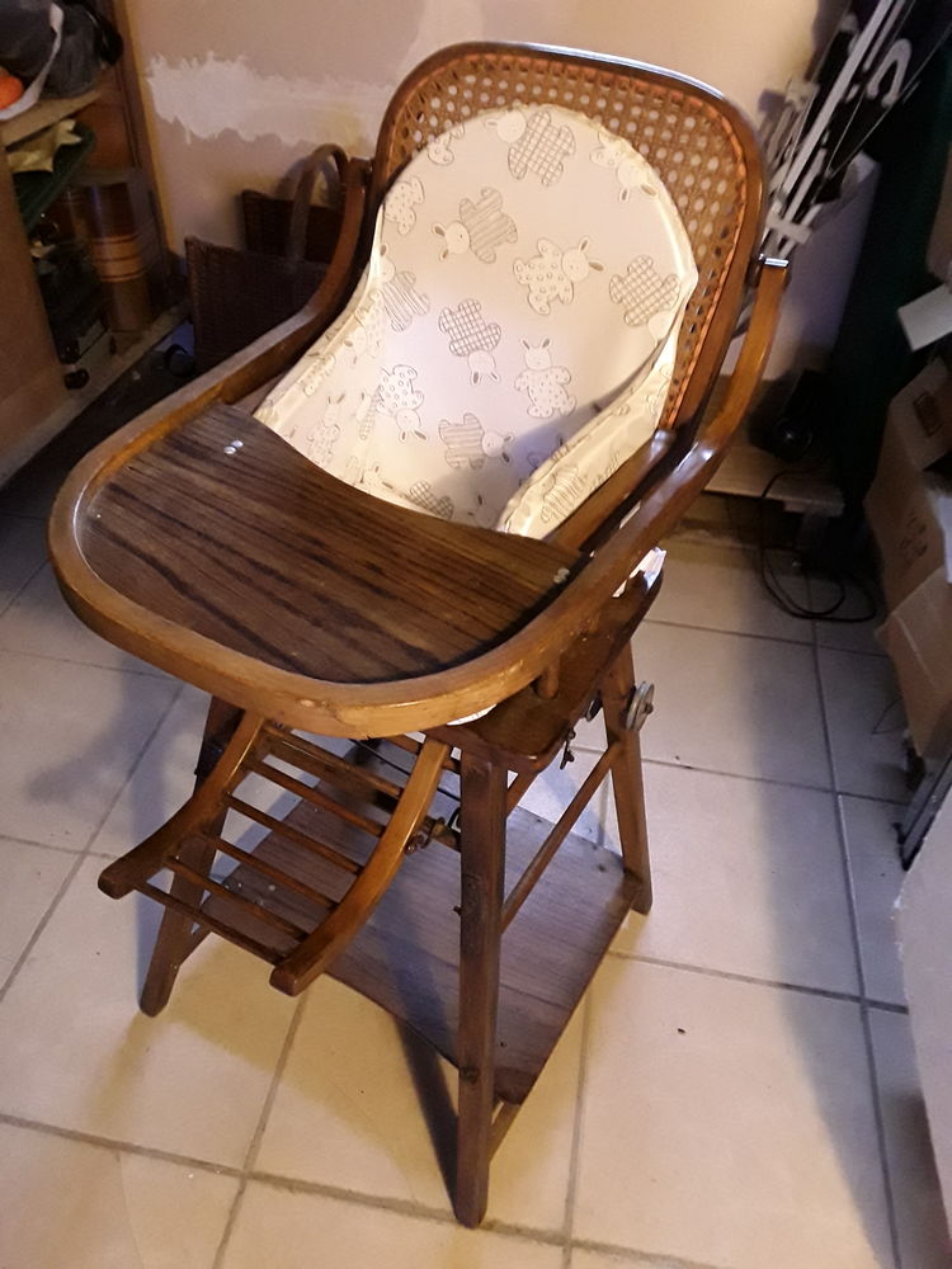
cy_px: 634
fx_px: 990
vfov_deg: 65.3
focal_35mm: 27
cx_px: 476
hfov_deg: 51.4
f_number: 1.9
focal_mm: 2.91
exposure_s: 1/17
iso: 320
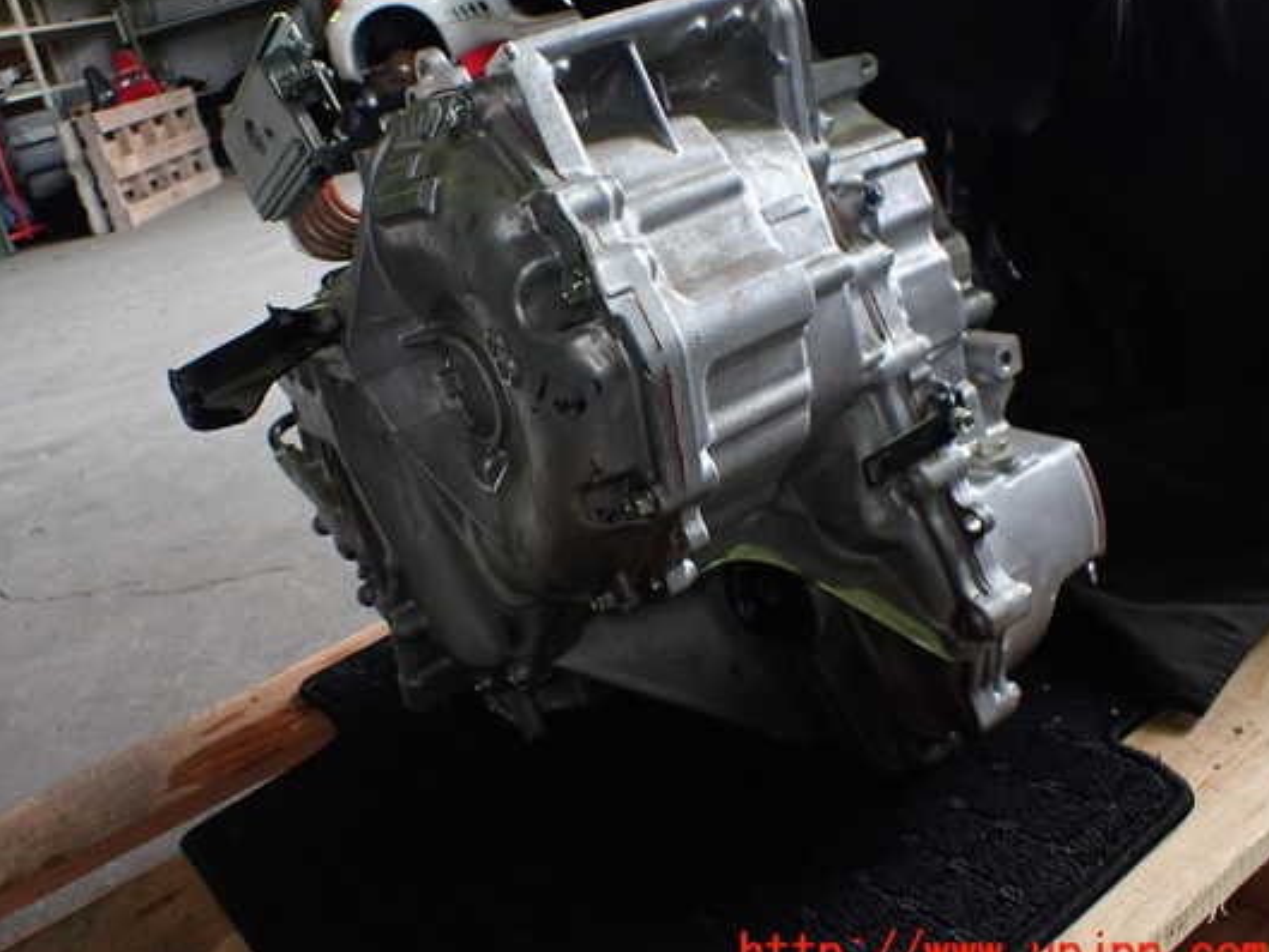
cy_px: 446
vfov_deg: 41.8
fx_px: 1247
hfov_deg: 53.8
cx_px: 561
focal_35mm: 34
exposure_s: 1/125
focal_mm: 5.4
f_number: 2.3
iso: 320
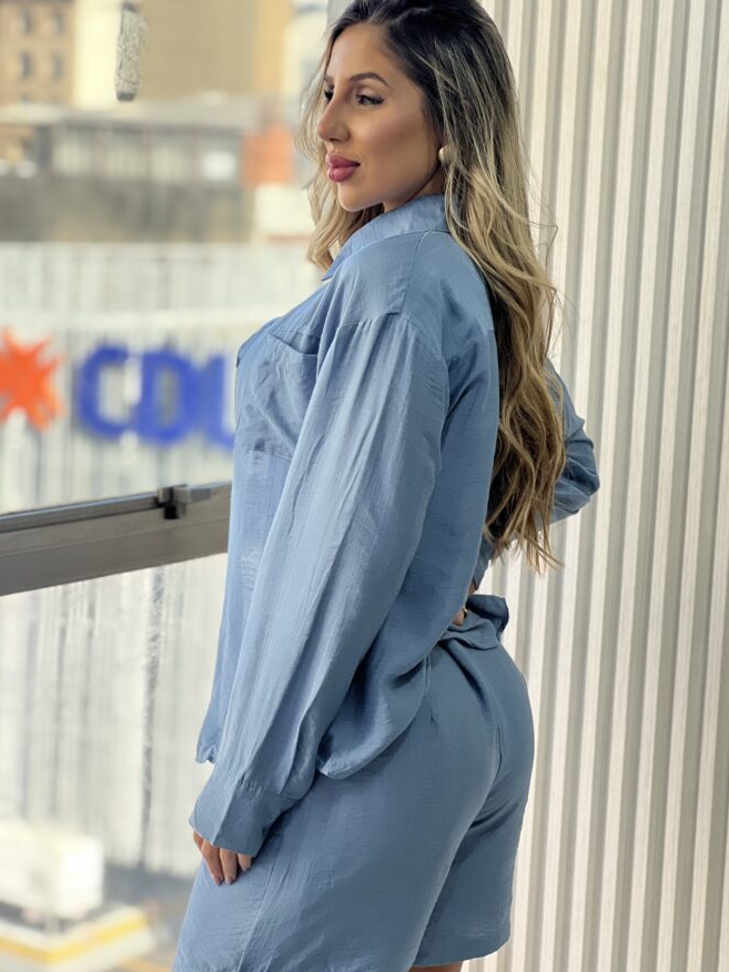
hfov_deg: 18.0
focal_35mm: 82
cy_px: 498
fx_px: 2303
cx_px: 386
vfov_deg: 23.8
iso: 50
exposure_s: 1/120
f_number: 2.8
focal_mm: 9
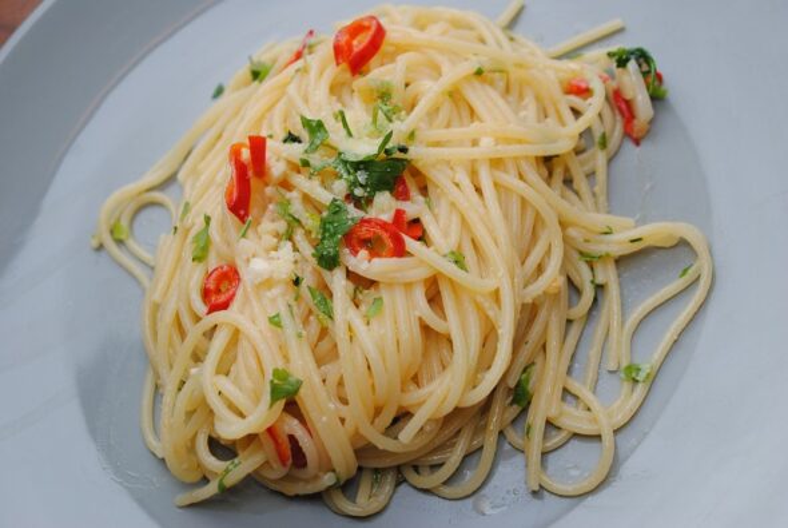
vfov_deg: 28.2
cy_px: 264
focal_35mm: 48
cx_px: 394
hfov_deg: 41.1
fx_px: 1052
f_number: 4.8
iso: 100
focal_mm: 32
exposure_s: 1/60
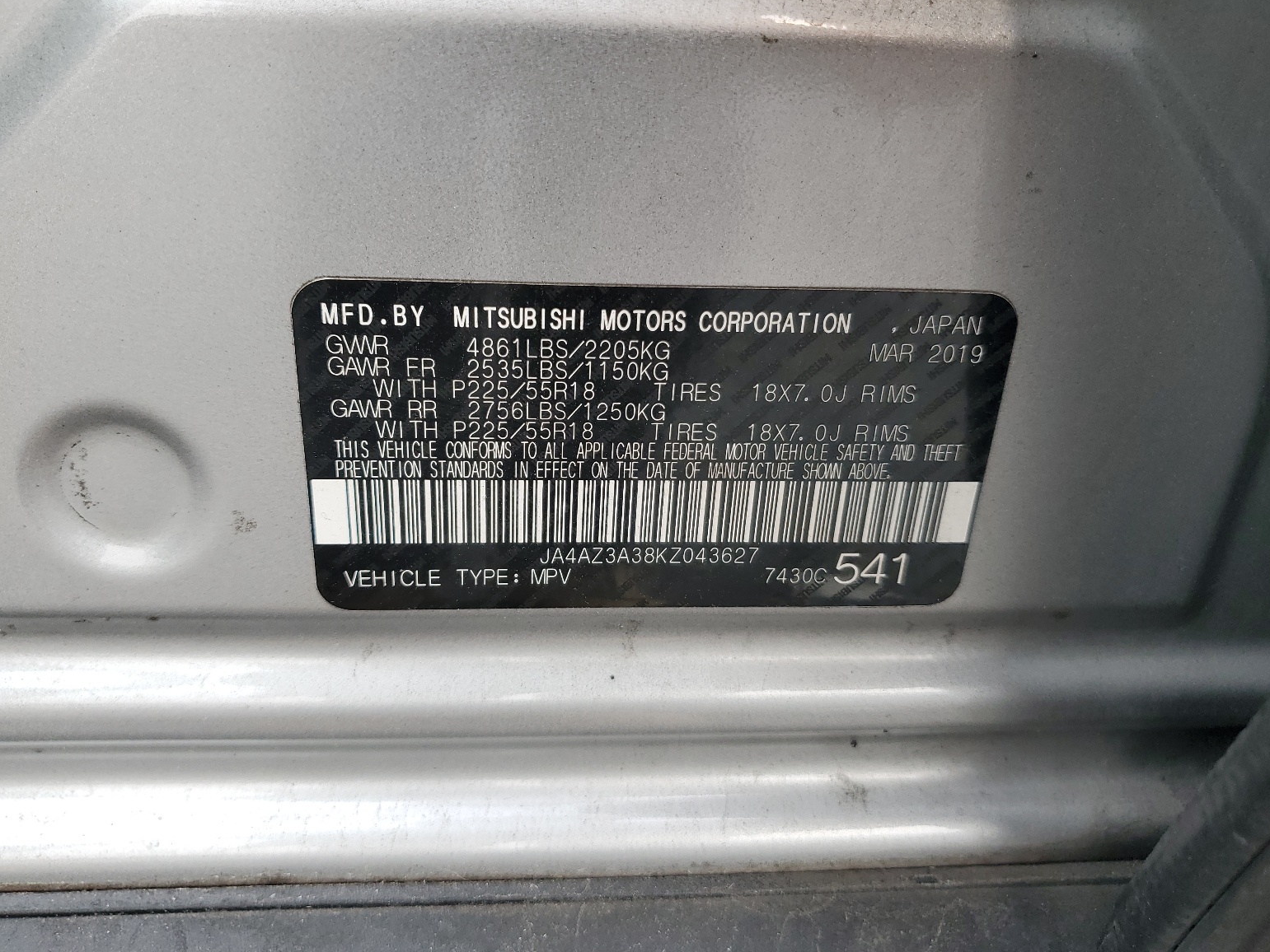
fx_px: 991
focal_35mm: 27
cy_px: 464
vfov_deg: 51.4
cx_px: 632
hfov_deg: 65.3
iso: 50
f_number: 1.5
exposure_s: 1/385
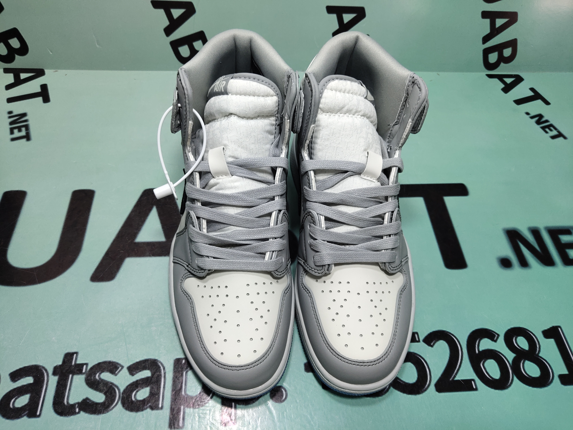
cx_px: 286
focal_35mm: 30
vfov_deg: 46.8
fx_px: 497
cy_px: 215
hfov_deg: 60.0
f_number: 1.79
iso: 78
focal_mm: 4.35
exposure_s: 1/100
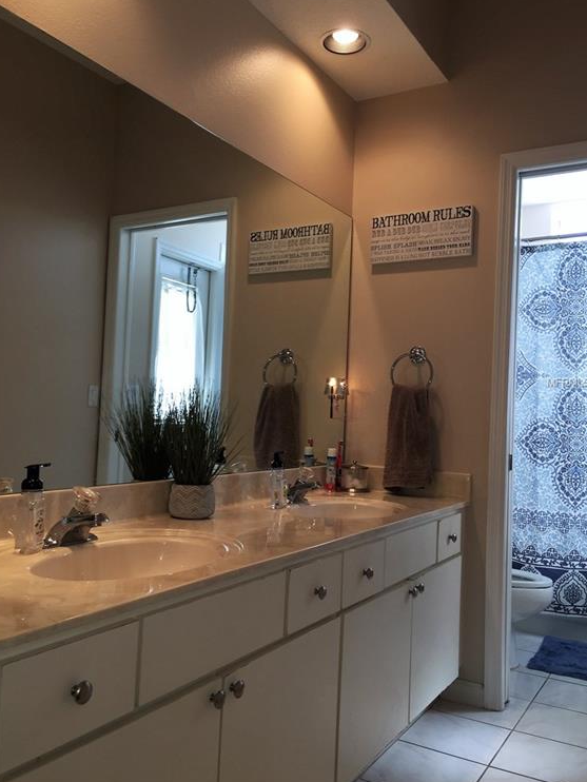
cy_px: 383
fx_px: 678
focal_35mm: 30
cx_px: 291
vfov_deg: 59.9
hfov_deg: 46.8
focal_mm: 4.15
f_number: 2.2
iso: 32
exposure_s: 1/40
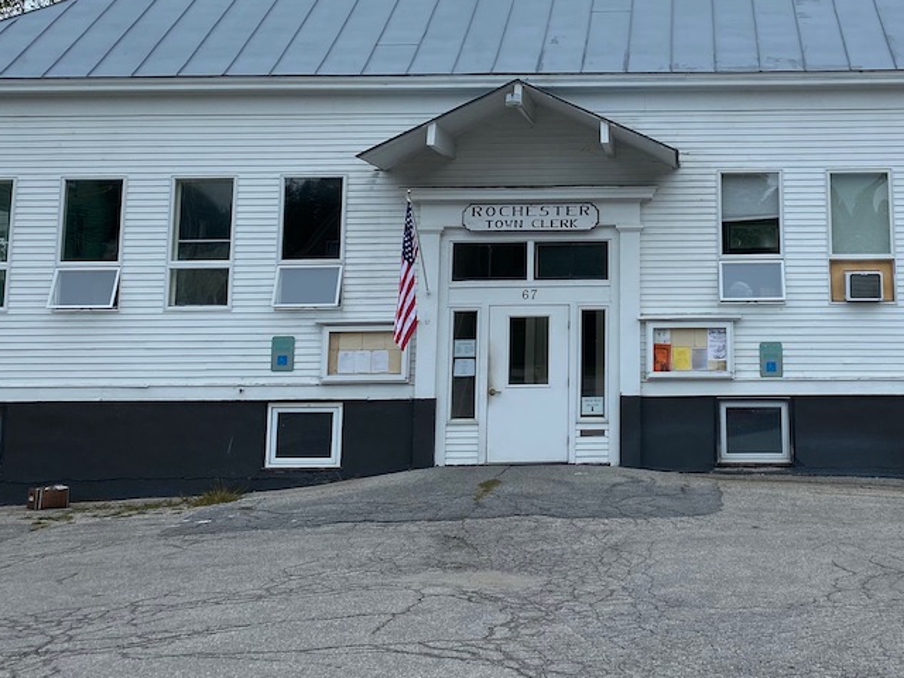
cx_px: 681
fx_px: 1358
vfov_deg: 27.5
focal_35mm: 52
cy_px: 140
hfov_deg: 36.0
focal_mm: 4.25
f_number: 1.8
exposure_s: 1/711
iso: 32
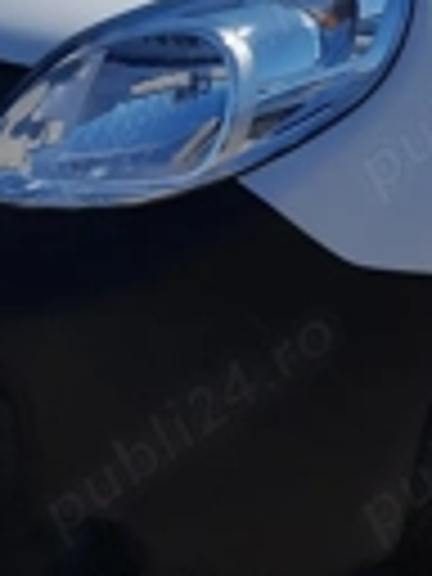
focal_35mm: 78
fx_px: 1298
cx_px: 662
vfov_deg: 22.2
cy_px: -189
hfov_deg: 17.0
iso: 20
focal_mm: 4.6
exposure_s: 1/1043
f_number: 2
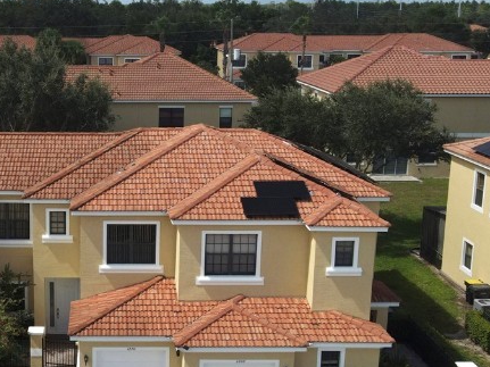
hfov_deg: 32.8
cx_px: 98
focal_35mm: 57
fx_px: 807
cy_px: 190
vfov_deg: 25.6
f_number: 2.8
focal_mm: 4.5
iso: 100
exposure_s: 1/1000
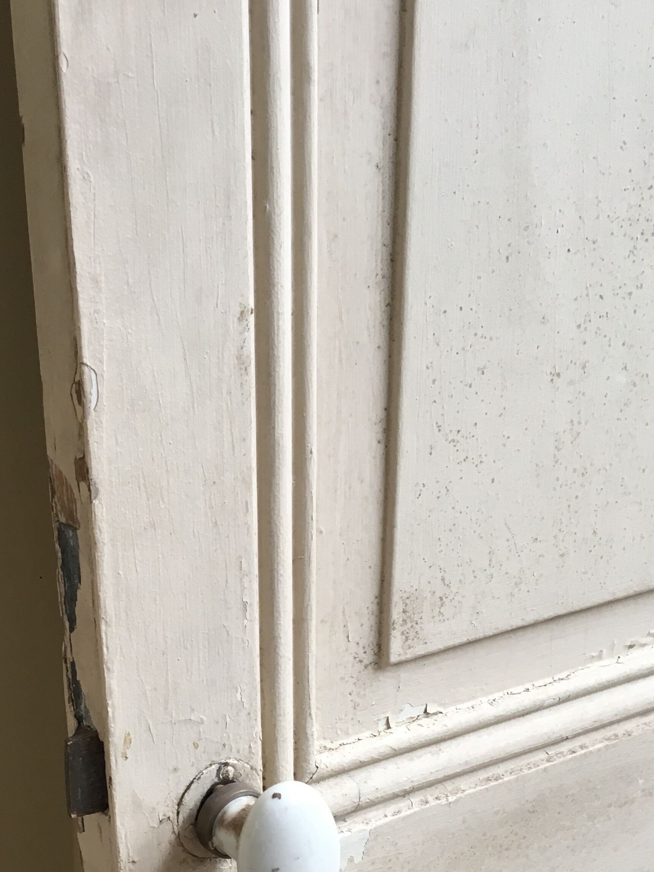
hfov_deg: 28.2
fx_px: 1285
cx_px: 170
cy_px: 761
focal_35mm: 51
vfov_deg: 35.6
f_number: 2.2
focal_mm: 4.15
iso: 64
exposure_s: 1/33
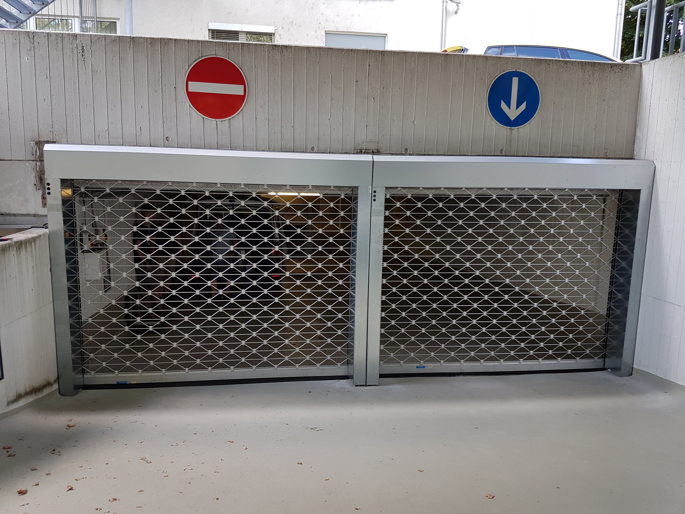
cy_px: 257
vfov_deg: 53.1
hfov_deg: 67.3
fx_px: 515
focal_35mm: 26
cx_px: 342
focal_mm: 4.2
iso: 40
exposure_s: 1/100
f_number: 1.7
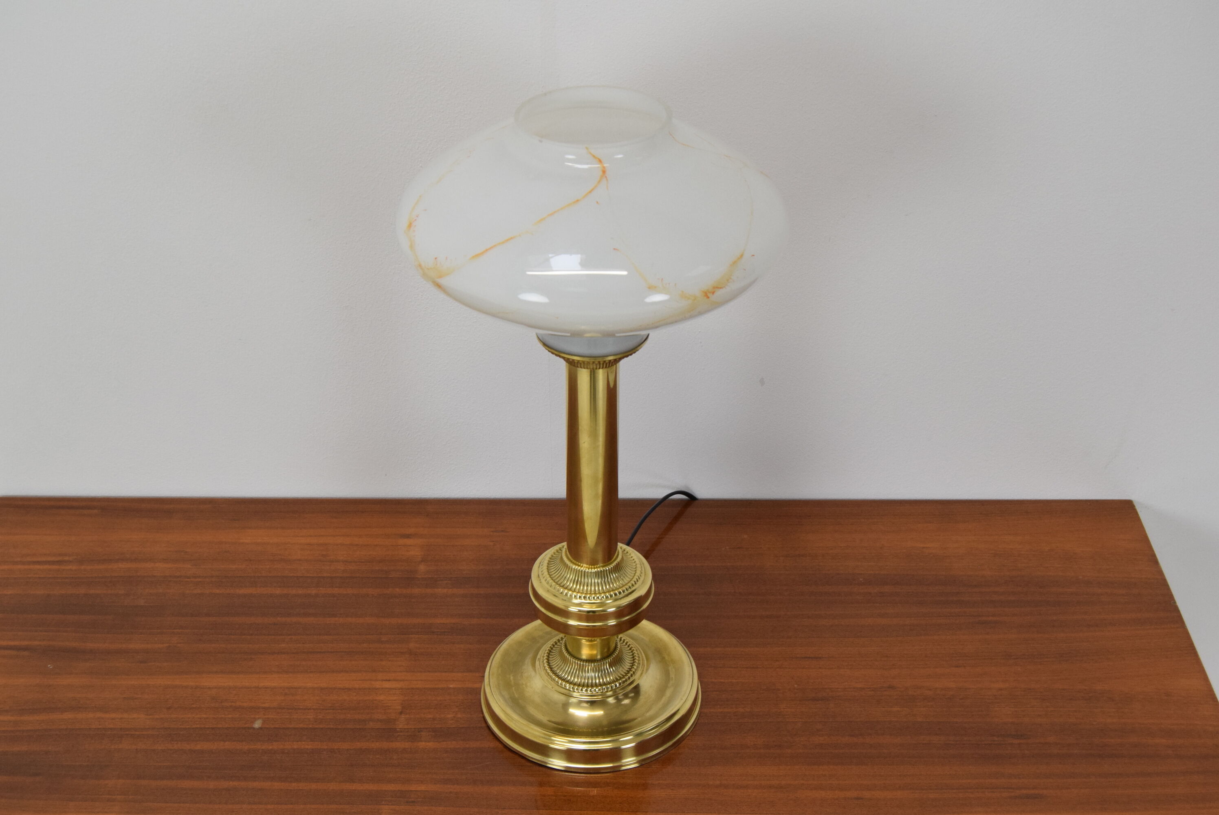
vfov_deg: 25.8
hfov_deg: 37.8
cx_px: 610
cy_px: 408
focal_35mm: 52
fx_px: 1779
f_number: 7.1
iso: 1600
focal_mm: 35
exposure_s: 1/200
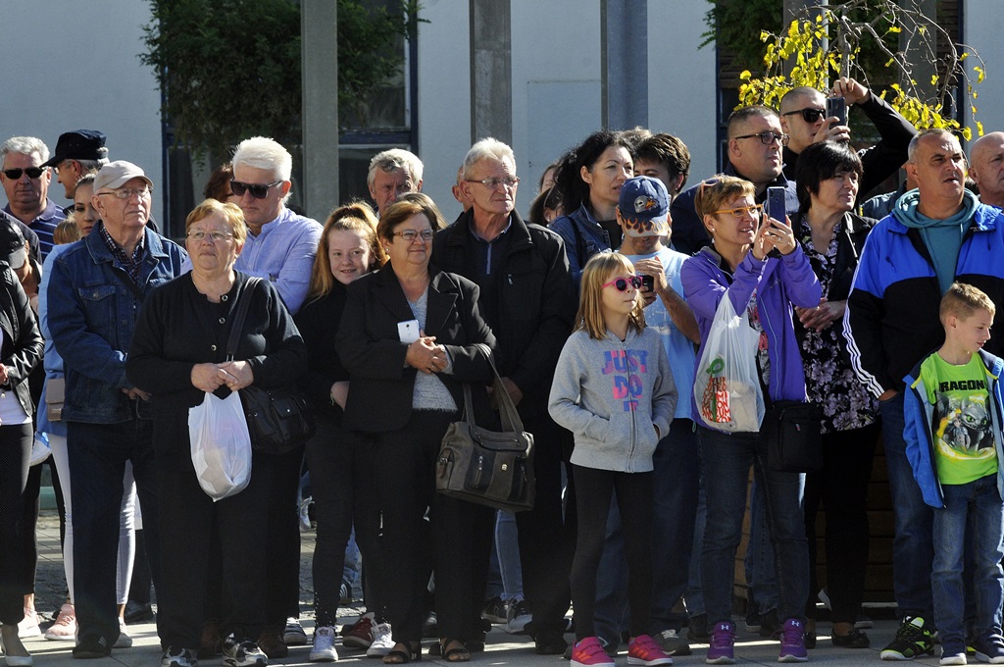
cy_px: 334
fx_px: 7103
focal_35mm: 255
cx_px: 502
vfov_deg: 5.4
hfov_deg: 8.1
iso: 500
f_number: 22
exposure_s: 1/250
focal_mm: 170
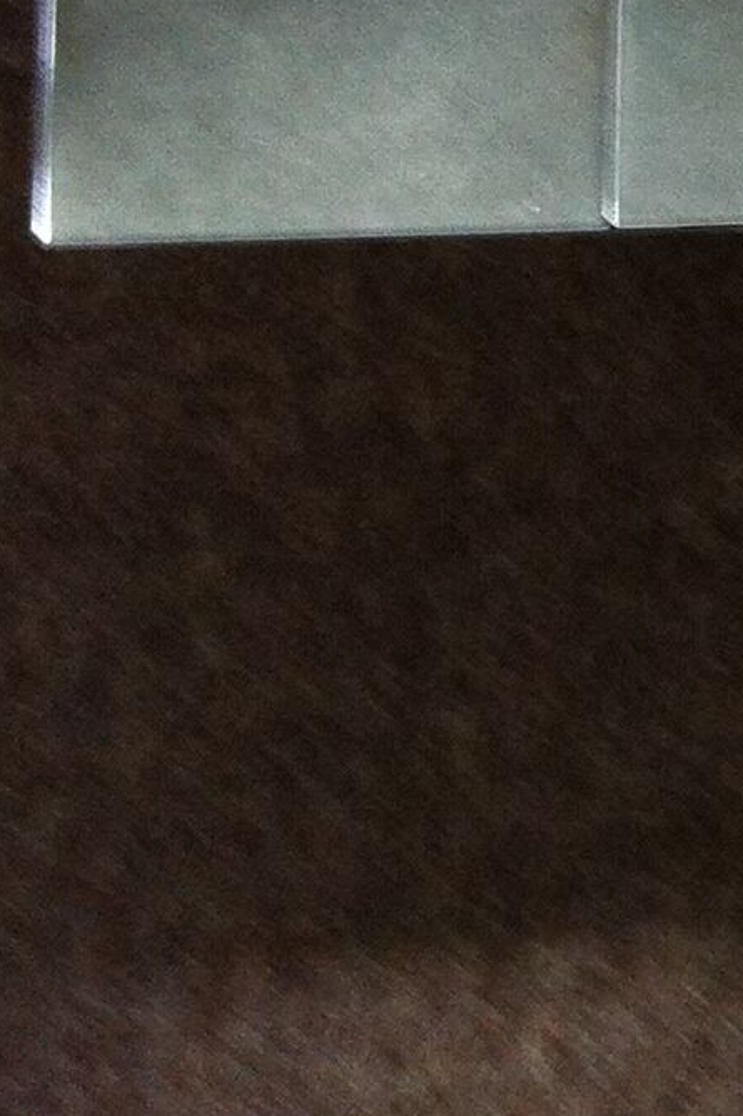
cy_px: -454
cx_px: 1970
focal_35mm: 141
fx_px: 4367
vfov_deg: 13.8
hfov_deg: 8.6
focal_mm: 3.85
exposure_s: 1/15
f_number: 2.8
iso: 125
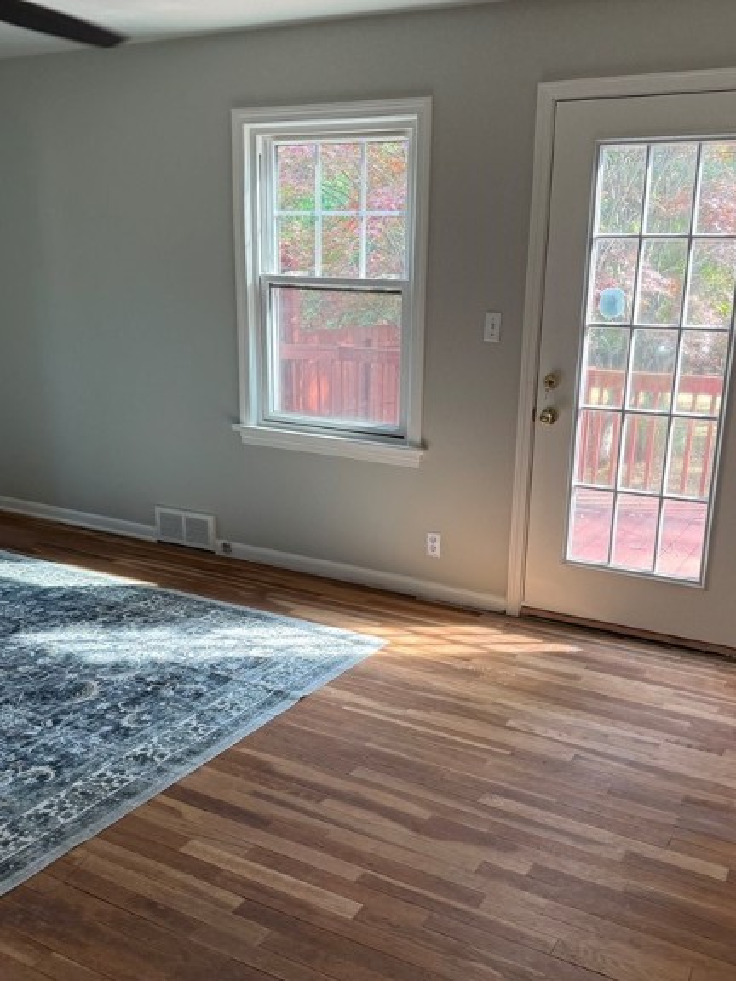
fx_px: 907
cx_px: 409
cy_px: 545
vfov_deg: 56.7
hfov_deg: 44.1
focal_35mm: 32
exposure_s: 1/121
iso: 160
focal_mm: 6.76
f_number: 1.78
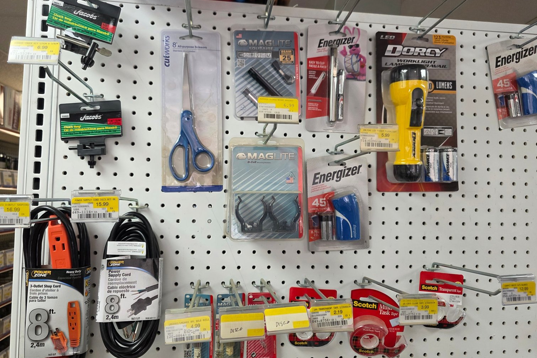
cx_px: 269
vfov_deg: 53.1
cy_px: 174
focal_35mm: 24
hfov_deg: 73.7
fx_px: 358
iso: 160
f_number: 1.7
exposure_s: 1/120
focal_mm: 6.3
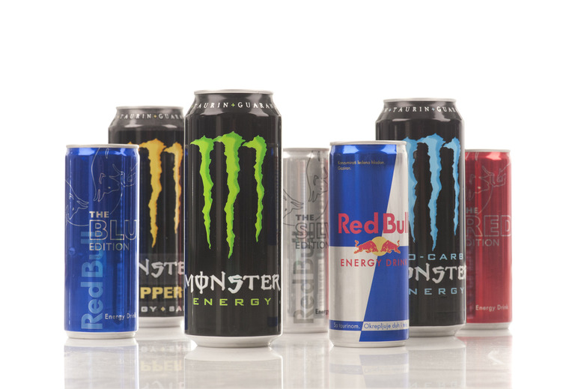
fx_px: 1702
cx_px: 292
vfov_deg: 13.0
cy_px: 194
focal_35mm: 105
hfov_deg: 19.5
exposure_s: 1/250
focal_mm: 105
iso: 800
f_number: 16
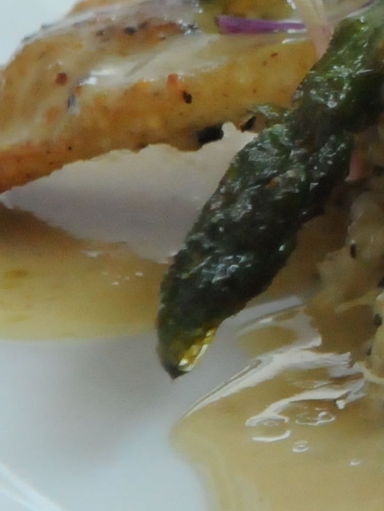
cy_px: -22
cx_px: 1245
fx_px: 7674
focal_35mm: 519
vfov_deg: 3.8
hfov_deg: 2.8
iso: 2000
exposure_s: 1/160
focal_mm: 70
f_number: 8
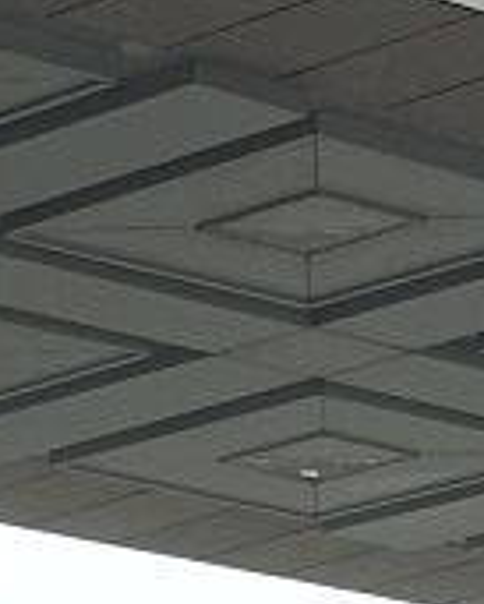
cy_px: -293
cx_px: 890
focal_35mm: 329
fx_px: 5886
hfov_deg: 4.7
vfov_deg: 5.8
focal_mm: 18.3
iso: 250
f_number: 3.5
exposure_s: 1/320
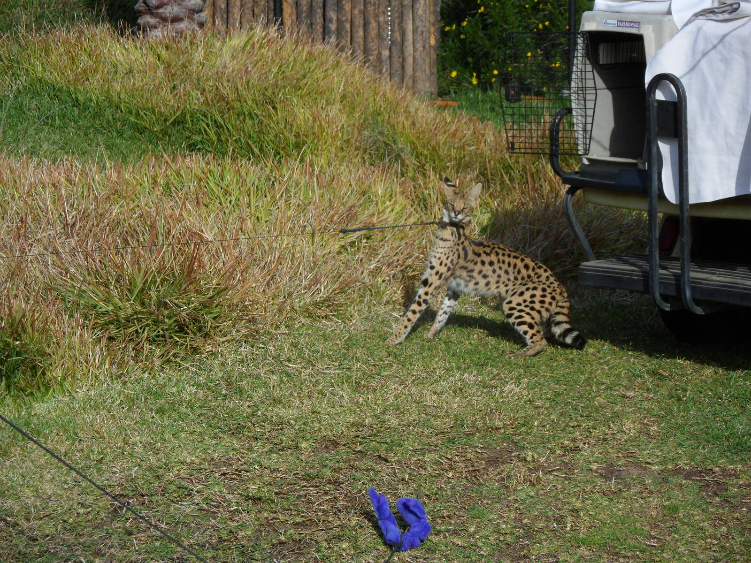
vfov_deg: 9.2
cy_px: 282
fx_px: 3515
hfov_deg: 12.2
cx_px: 376
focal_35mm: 162
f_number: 5.5
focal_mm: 28.7
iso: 80
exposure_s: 1/750
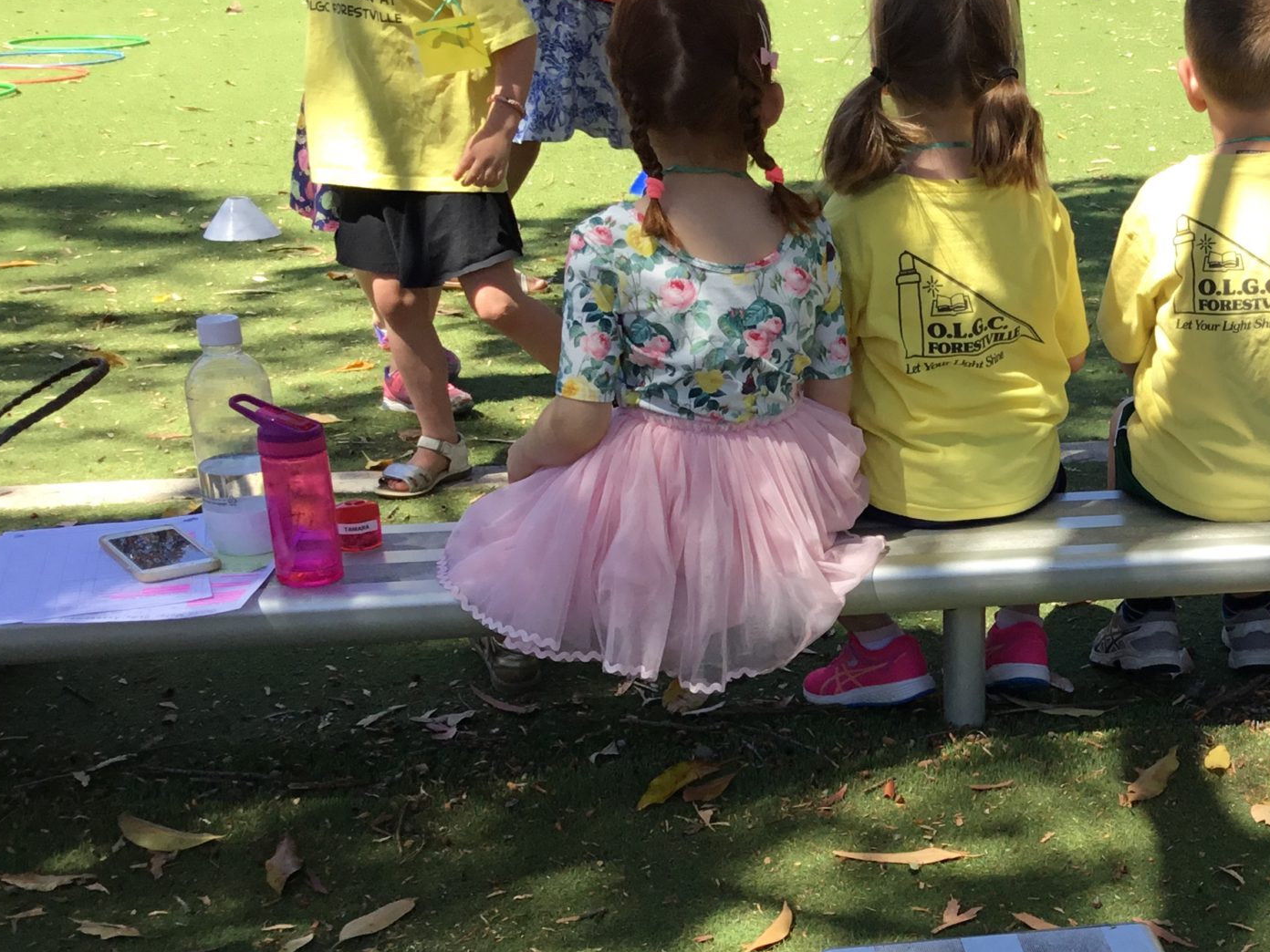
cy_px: 705
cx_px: 1102
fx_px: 2091
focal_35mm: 57
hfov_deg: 32.4
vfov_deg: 25.4
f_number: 2.4
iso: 25
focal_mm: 3.3
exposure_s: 1/448
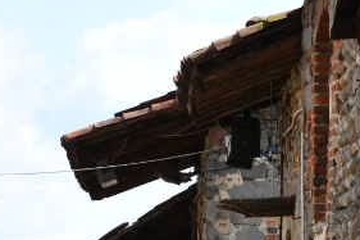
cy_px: 557
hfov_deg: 5.1
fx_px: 4037
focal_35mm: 404
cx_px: 37
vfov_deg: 3.4
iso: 800
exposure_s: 1/500
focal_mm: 70
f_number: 11
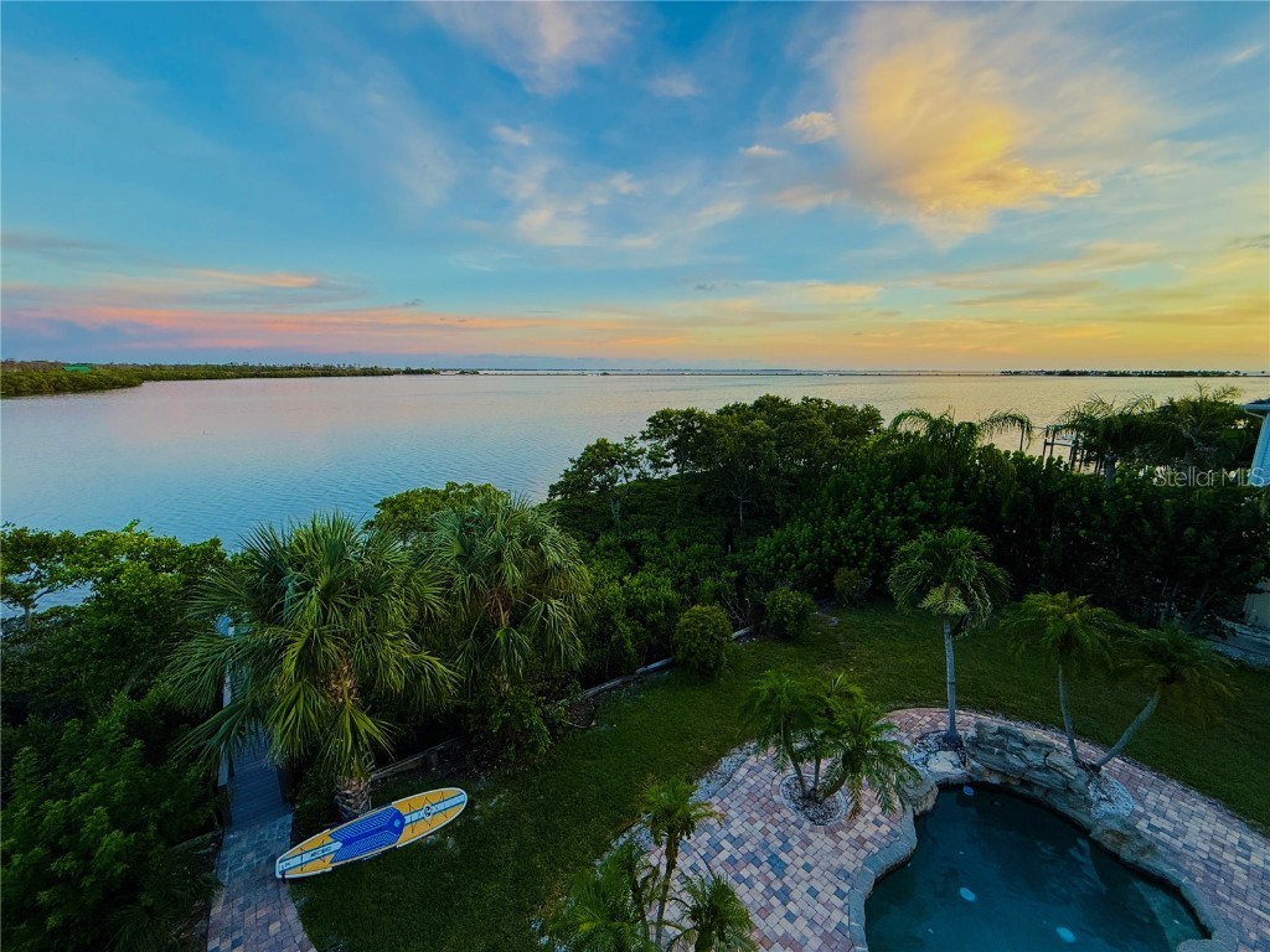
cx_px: 635
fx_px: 514
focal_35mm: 14
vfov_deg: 85.7
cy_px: 476
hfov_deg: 102.1
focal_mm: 2.22
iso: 80
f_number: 2.2
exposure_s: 1/99
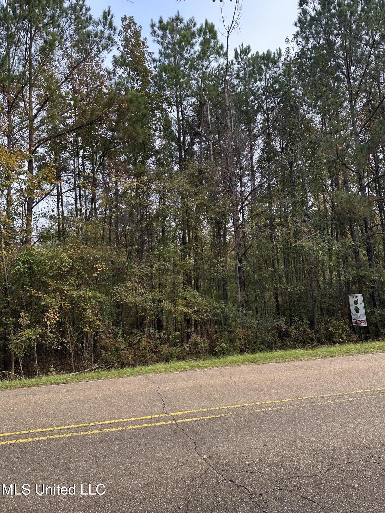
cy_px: 256
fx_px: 356
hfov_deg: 56.8
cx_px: 192
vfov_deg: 71.6
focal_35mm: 24
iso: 80
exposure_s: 1/521
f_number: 1.78
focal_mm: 6.86
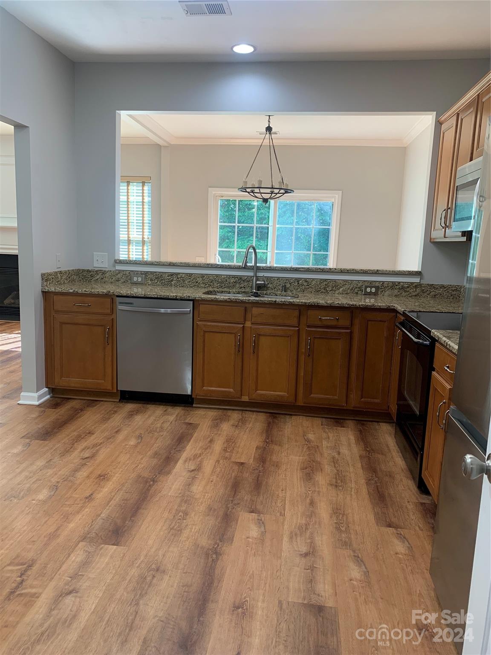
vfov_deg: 67.3
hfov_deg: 53.1
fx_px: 492
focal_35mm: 26
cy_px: 328
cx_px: 246
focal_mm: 4.25
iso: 50
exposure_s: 1/61
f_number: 1.8
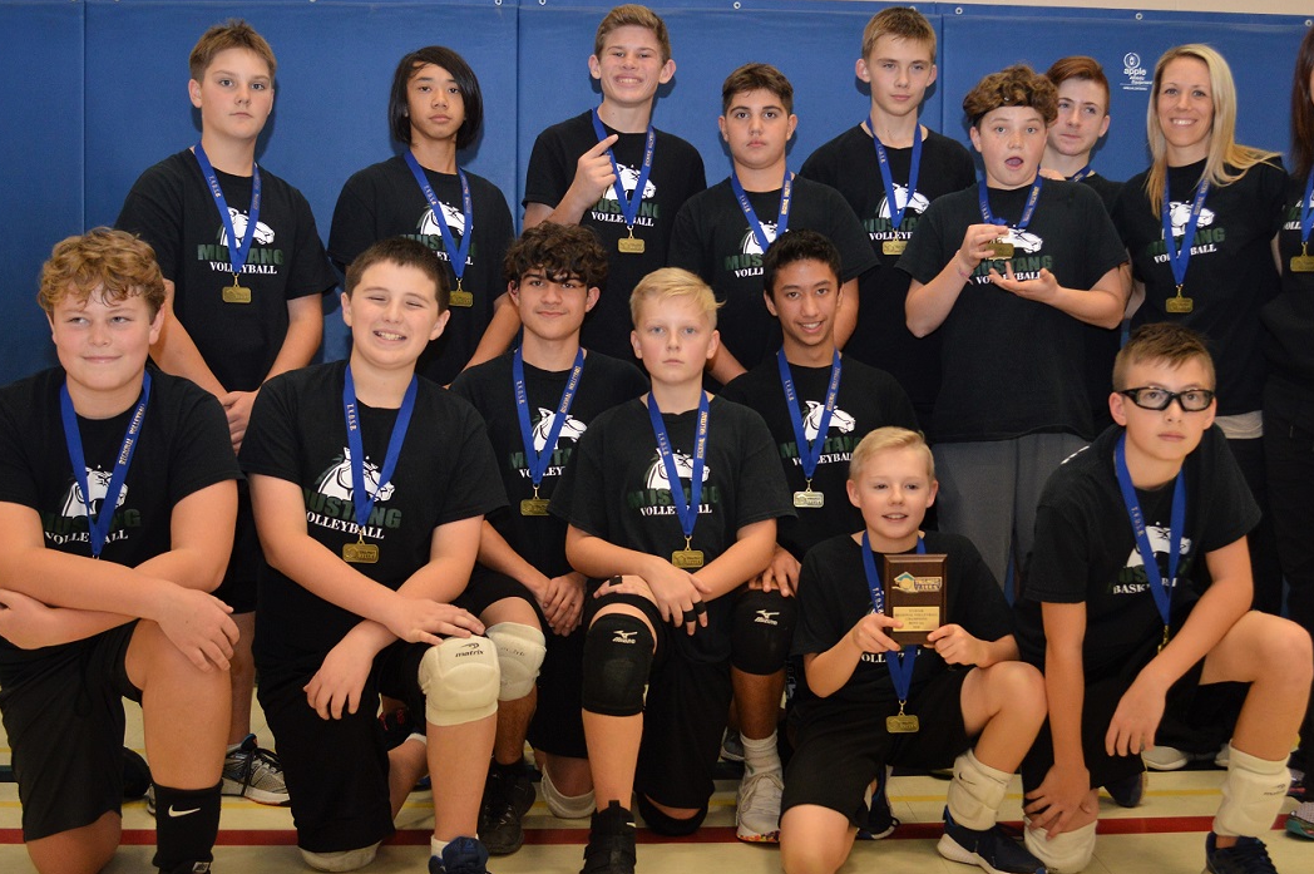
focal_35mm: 35
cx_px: 730
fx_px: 1276
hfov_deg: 54.3
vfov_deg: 37.8
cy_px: 468
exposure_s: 1/60
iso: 640
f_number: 3.8
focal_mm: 20
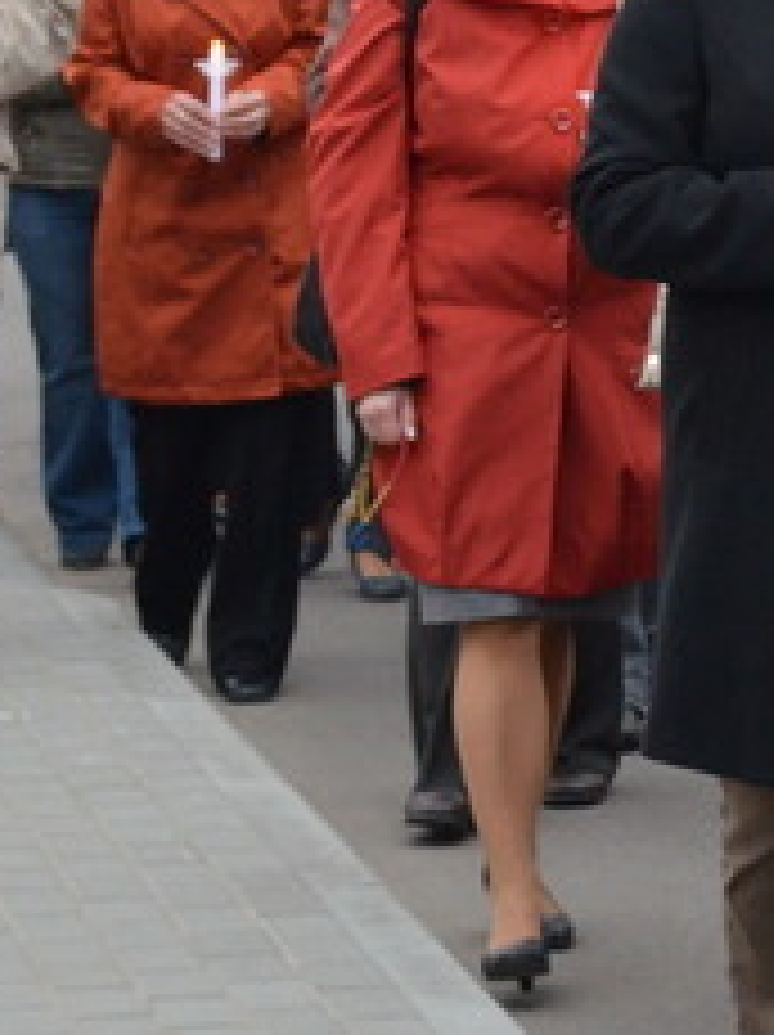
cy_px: 279
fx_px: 7302
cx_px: 1062
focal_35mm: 244
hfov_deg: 6.0
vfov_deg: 8.1
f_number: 6.3
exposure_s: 1/60
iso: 1600
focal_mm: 55
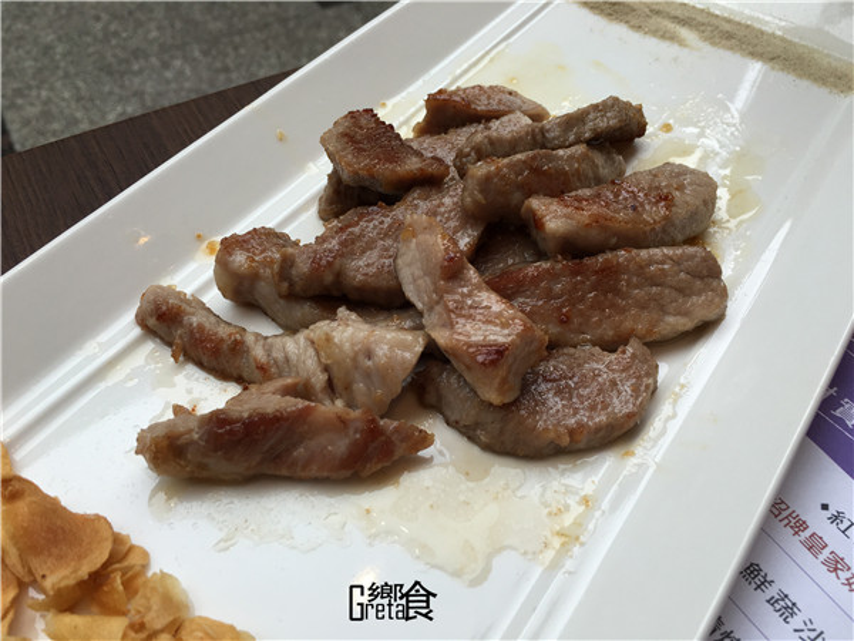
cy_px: 320
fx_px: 715
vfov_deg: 48.2
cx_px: 427
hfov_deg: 61.7
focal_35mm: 29
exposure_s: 1/120
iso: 32
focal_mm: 4.15
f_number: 2.2
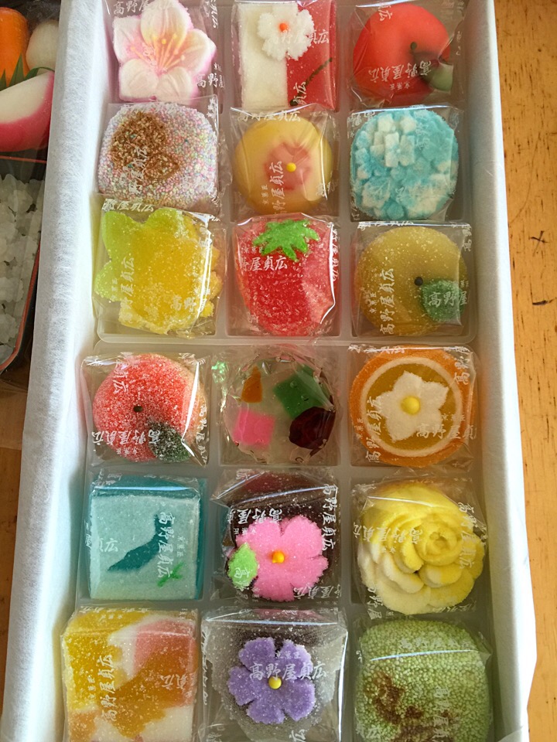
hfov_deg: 48.2
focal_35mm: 29
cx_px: 278
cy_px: 371
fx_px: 622
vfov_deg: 61.7
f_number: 2.2
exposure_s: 1/40
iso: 40
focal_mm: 4.15
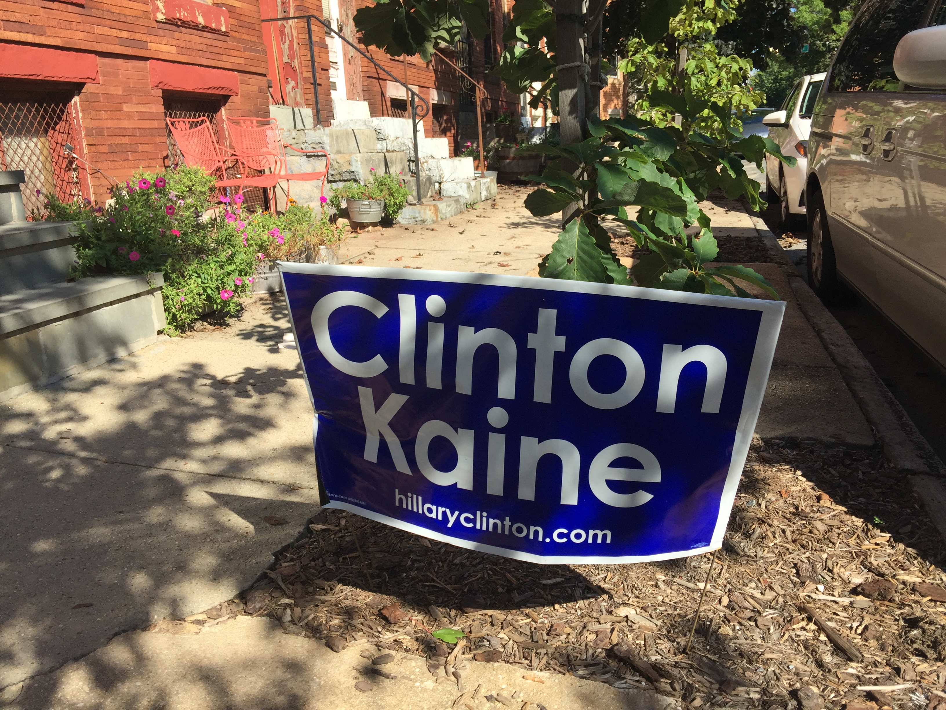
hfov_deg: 61.7
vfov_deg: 48.2
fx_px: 793
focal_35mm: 29
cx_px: 473
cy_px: 355
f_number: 2.2
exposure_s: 1/1276
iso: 32
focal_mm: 4.15
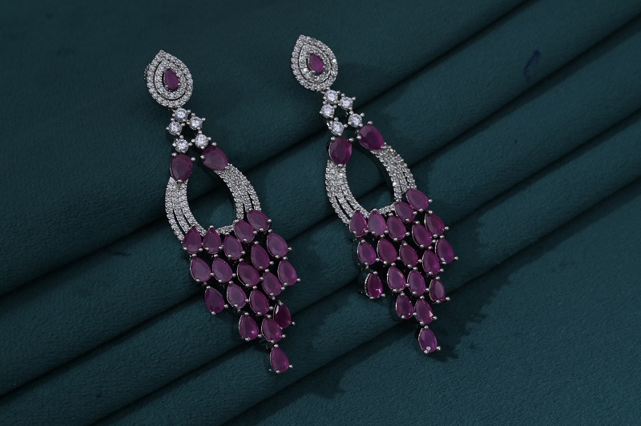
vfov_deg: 18.2
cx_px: 320
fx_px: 1334
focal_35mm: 75
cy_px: 213
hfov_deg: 27.0
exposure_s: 1/160
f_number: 11
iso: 500
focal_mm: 50
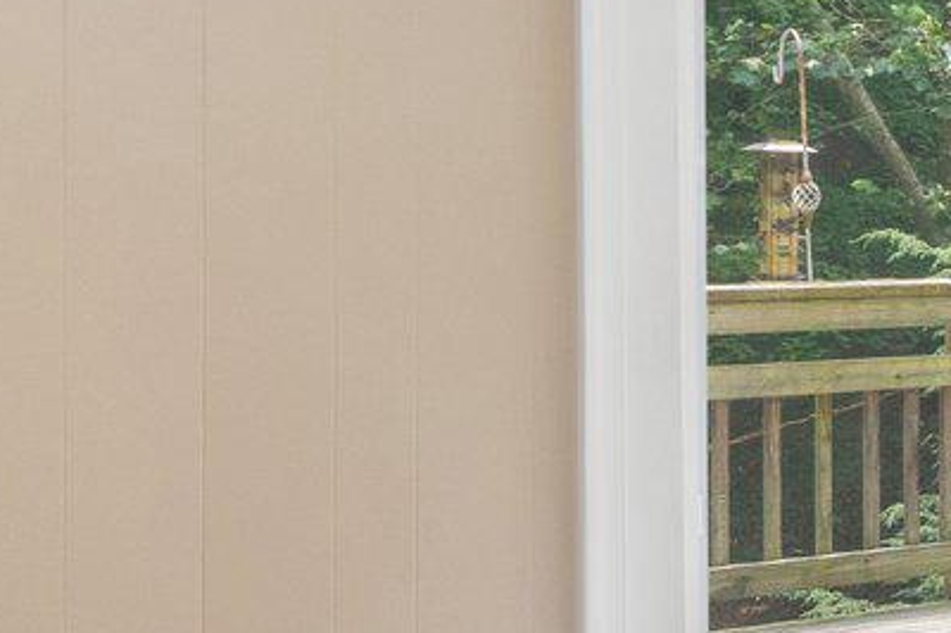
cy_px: 225
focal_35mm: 82
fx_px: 2164
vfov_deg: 16.6
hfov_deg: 14.4
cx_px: 2361
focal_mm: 16
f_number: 8
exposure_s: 1/15
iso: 640
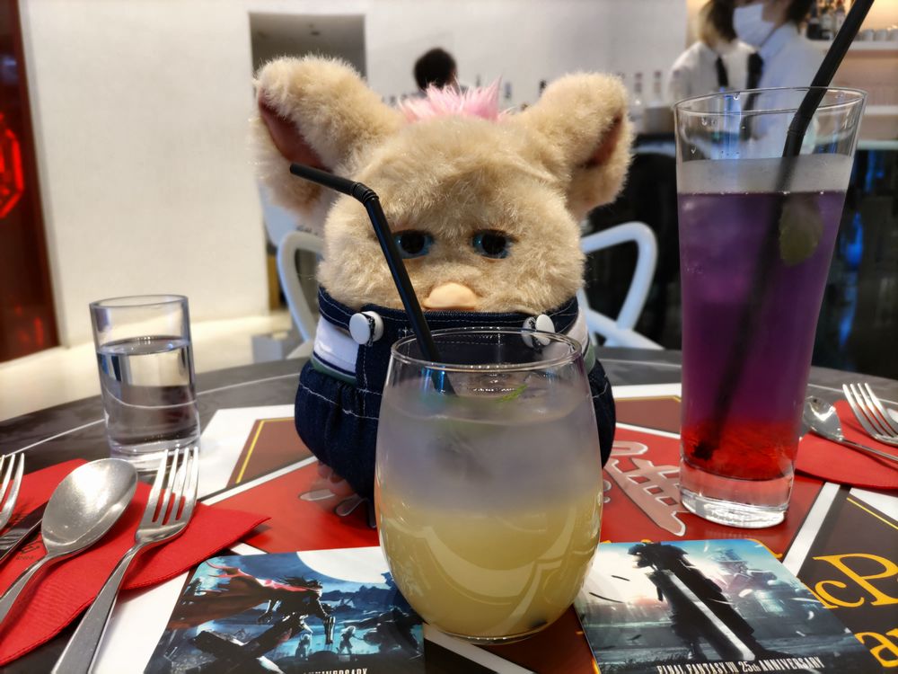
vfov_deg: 53.1
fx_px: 674
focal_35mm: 26
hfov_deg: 67.3
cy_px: 337
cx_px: 449
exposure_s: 1/50
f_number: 1.79
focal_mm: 4.8
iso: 216
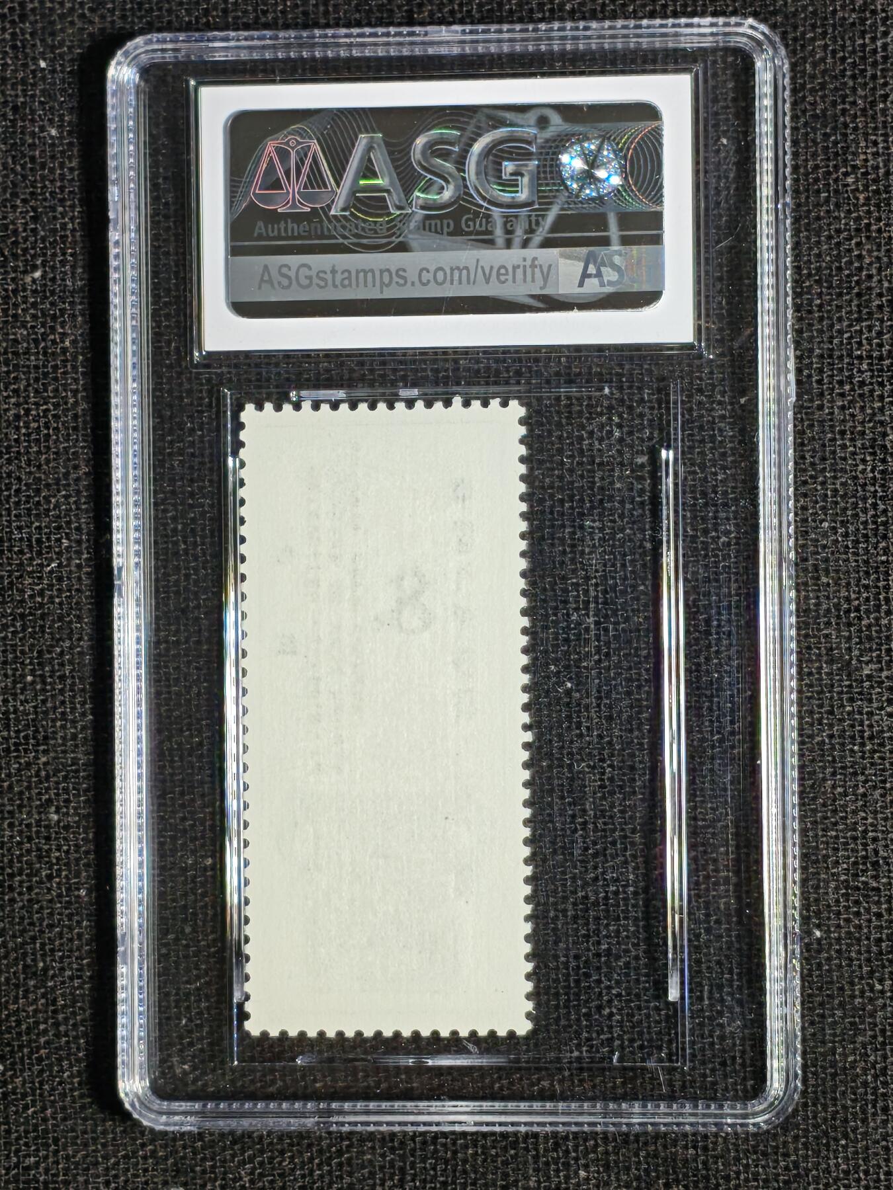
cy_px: 595
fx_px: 3474
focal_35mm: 101
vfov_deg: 19.4
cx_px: 446
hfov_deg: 14.6
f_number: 1.5
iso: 50
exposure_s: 1/483
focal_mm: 4.94
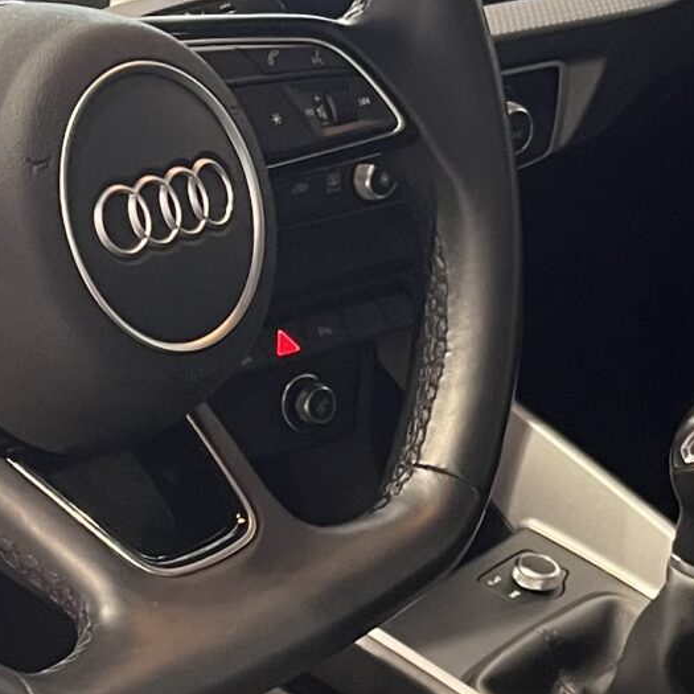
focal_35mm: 112
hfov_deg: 15.5
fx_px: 2540
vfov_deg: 15.5
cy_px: 453
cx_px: 226
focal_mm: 5.1
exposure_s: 1/50
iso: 160
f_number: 1.6
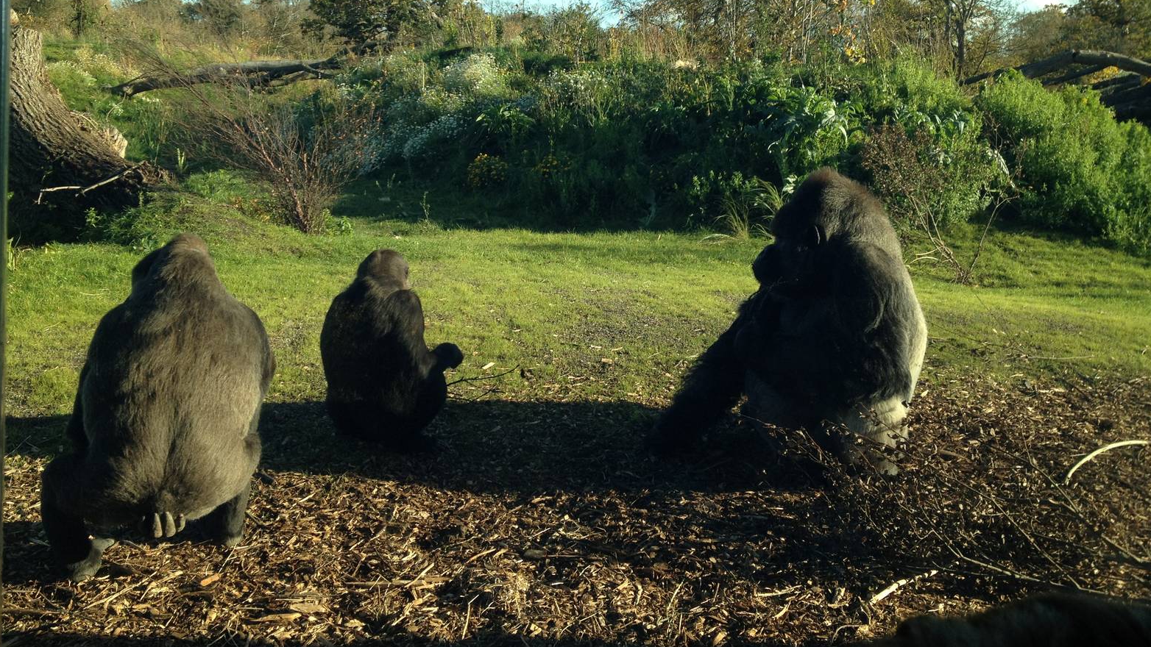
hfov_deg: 51.6
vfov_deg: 30.3
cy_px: 234
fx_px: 1190
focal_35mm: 39
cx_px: 579
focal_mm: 4.28
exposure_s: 1/438
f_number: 2.4
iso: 64
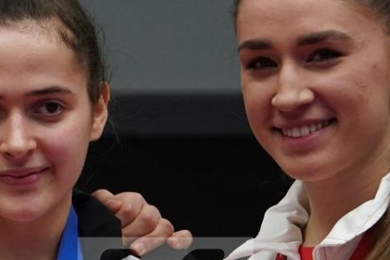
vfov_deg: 1.6
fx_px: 9424
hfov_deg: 2.4
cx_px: -154
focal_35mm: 870
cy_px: 323
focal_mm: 200
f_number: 2.8
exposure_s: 1/1000
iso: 2000
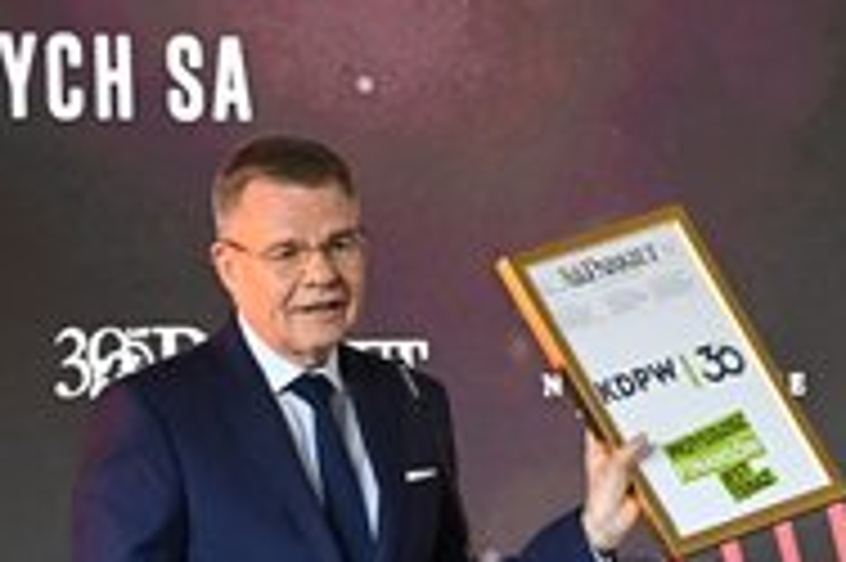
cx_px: 135
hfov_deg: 9.3
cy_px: 139
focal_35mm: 221
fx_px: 5189
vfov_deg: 6.2
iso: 3200
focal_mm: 101
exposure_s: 1/100
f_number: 5
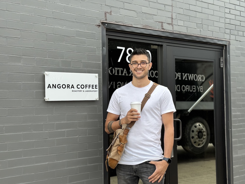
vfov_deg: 30.3
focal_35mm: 48
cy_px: 92
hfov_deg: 39.7
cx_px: 122
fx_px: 340
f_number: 1.78
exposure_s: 1/356
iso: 80
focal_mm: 6.86
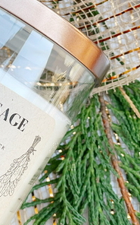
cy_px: 81
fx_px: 757
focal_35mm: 124
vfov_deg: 16.8
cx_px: -23
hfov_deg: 10.4
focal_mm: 6
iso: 80
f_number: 2
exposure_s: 1/122
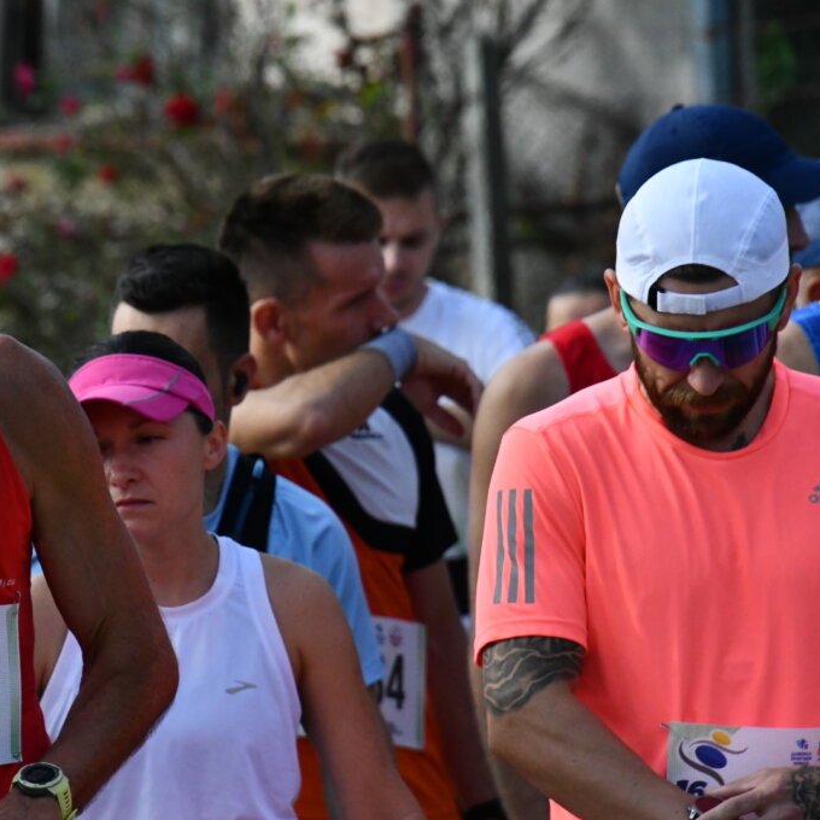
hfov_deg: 3.7
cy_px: 411
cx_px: 227
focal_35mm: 480
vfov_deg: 3.7
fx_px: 12864
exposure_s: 1/5000
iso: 3200
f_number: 9
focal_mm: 250
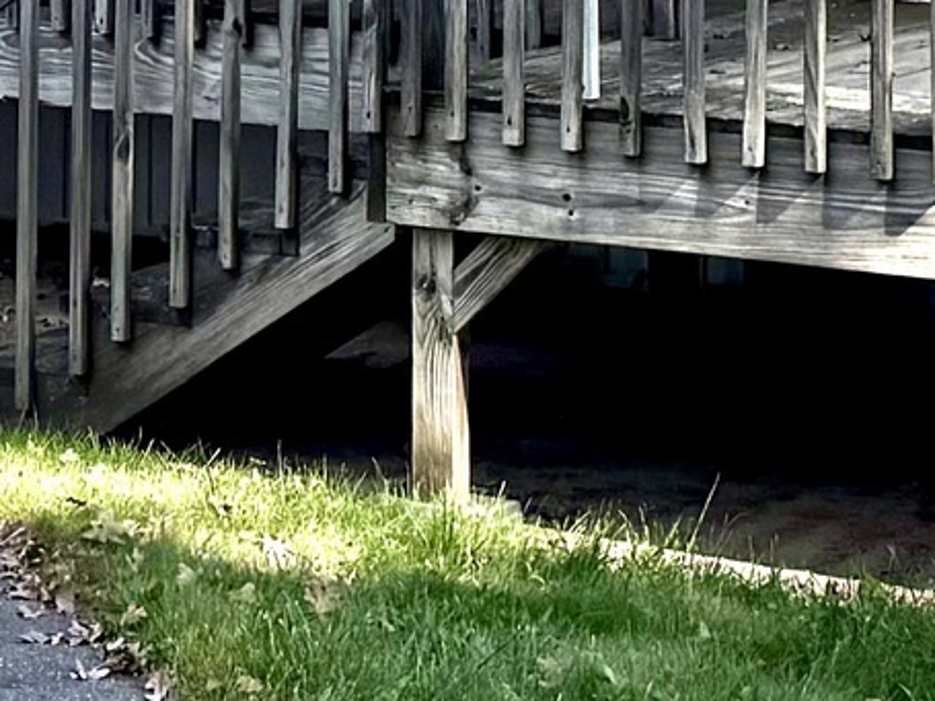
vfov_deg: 8.5
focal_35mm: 162
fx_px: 4375
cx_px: 90
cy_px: -828
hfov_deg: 12.1
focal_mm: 6.76
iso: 80
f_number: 1.78
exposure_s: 1/3584
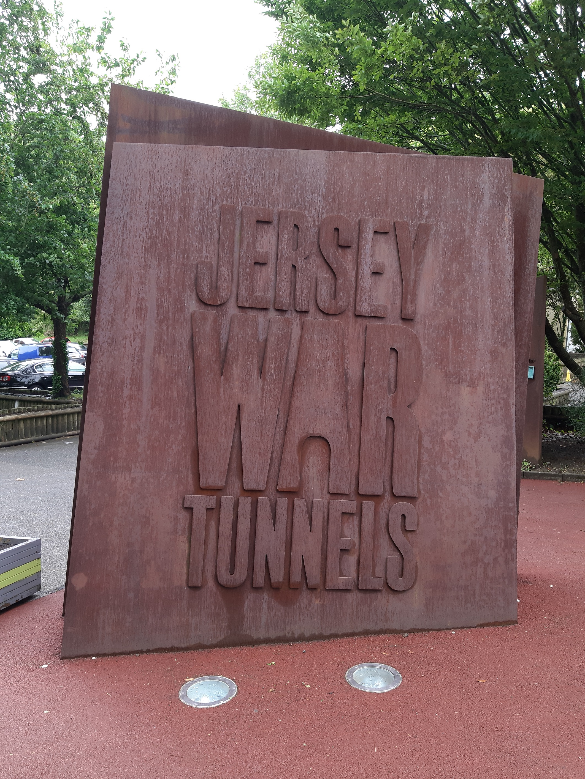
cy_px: 390
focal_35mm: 27
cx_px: 292
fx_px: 608
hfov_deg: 51.4
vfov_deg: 65.3
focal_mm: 3.93
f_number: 1.7
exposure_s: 1/50
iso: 50
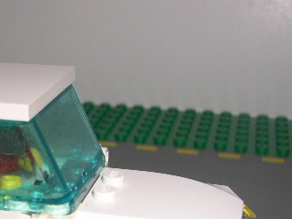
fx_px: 624
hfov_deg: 25.3
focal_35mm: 74
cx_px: 12
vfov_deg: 19.6
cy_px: 186
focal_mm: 8
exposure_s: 1/60
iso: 100
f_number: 7.6
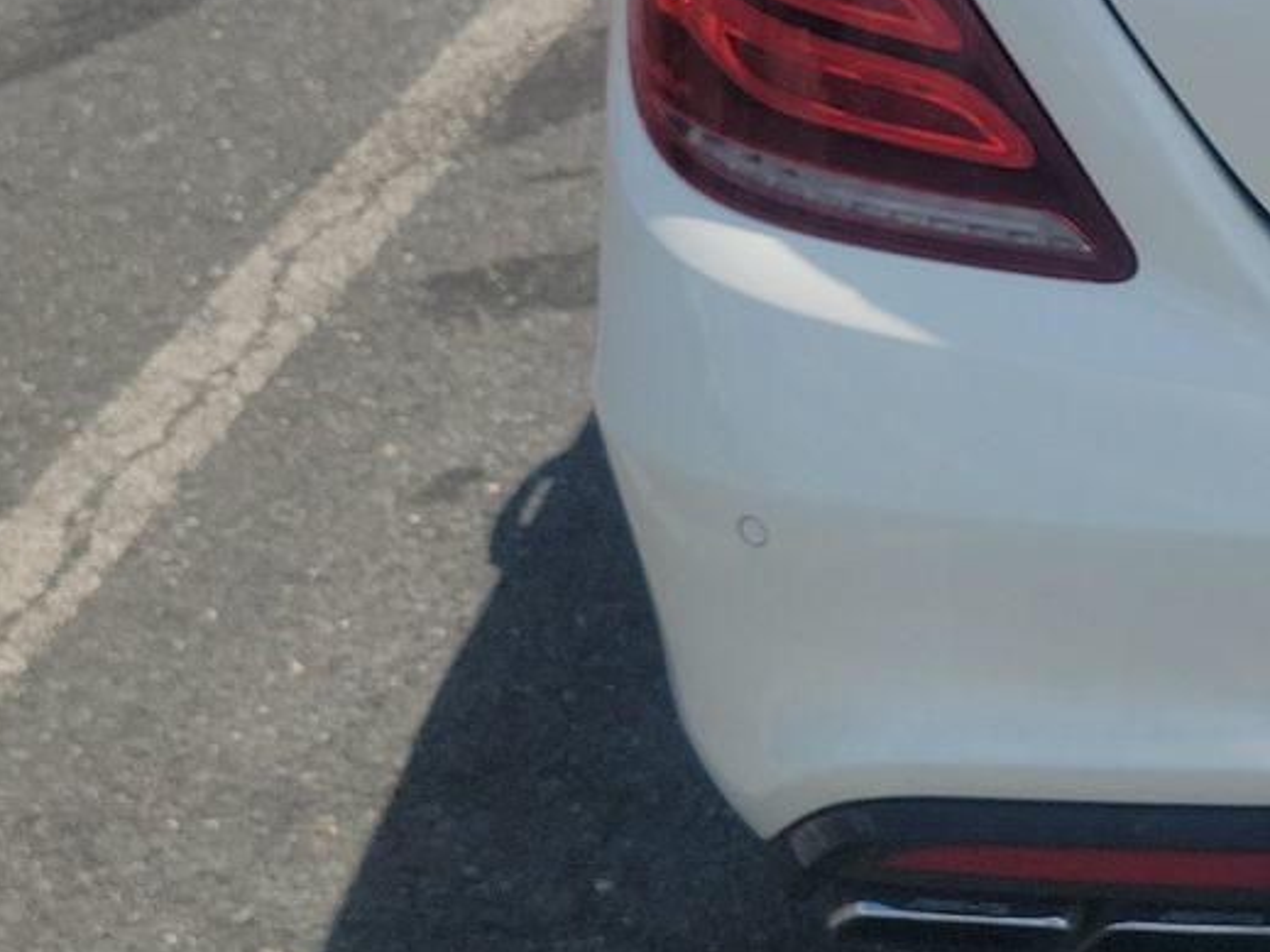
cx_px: 1860
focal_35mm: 74
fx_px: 2714
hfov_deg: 22.2
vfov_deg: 19.5
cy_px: 59
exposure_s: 1/1627
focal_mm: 6.7
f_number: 1.8
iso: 50
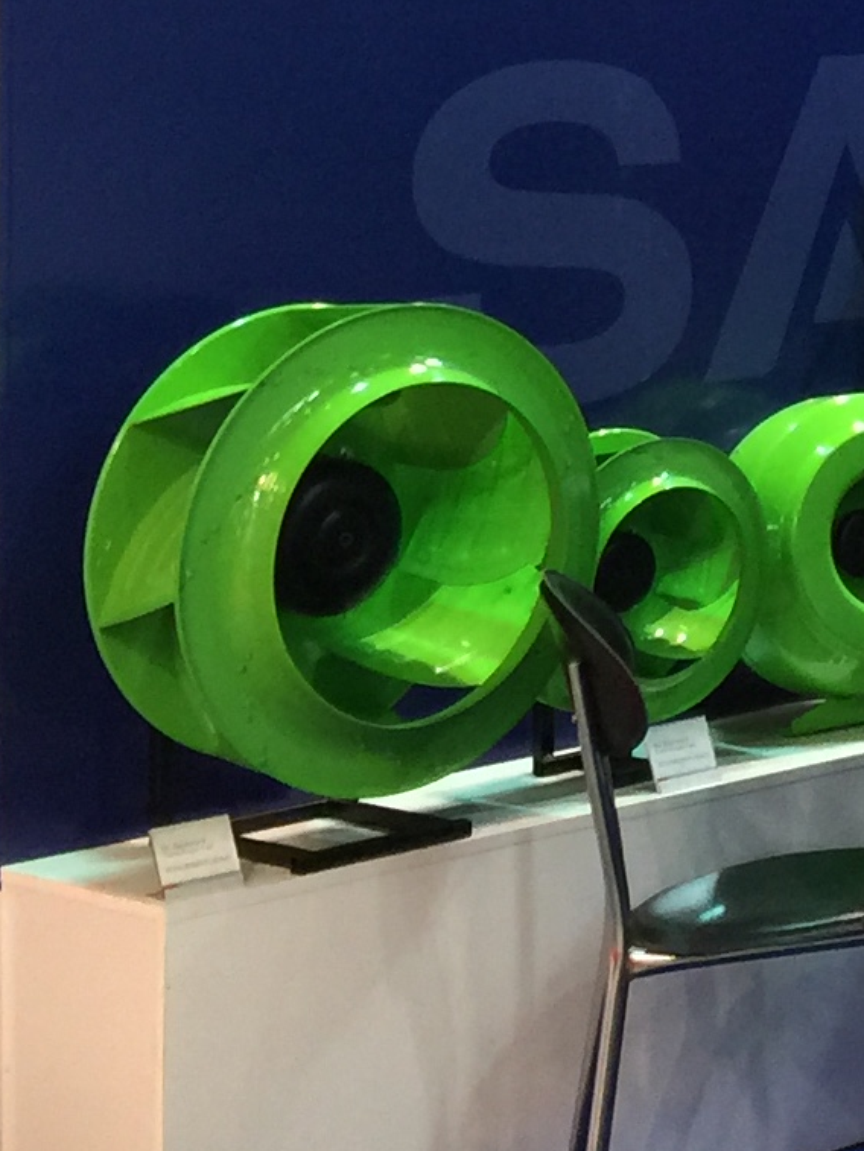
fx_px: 4159
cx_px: 1695
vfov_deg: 15.1
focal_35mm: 125
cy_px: -306
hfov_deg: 10.9
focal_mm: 4.15
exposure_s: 1/33
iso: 64
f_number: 2.2
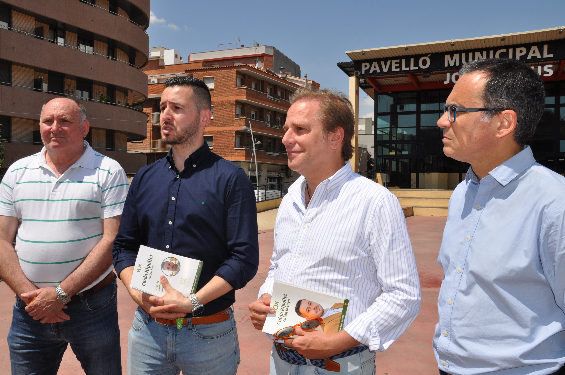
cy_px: 188
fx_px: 494
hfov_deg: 59.6
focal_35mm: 32
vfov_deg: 41.6
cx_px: 282
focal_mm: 21
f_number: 18
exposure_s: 1/200
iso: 200
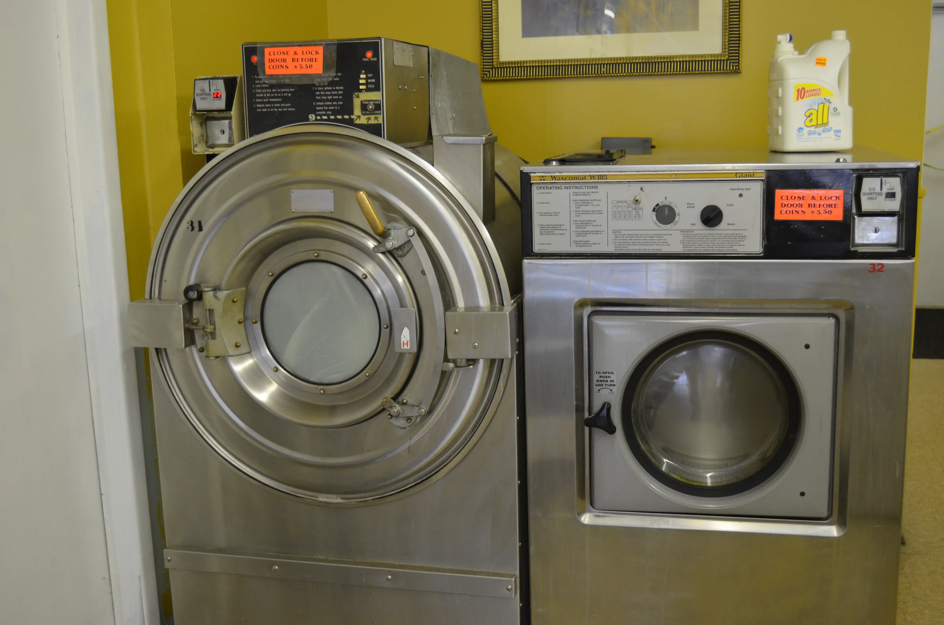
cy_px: 312
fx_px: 1021
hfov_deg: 49.6
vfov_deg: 34.1
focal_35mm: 39
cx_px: 472
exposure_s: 1/50
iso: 800
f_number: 4.2
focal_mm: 26
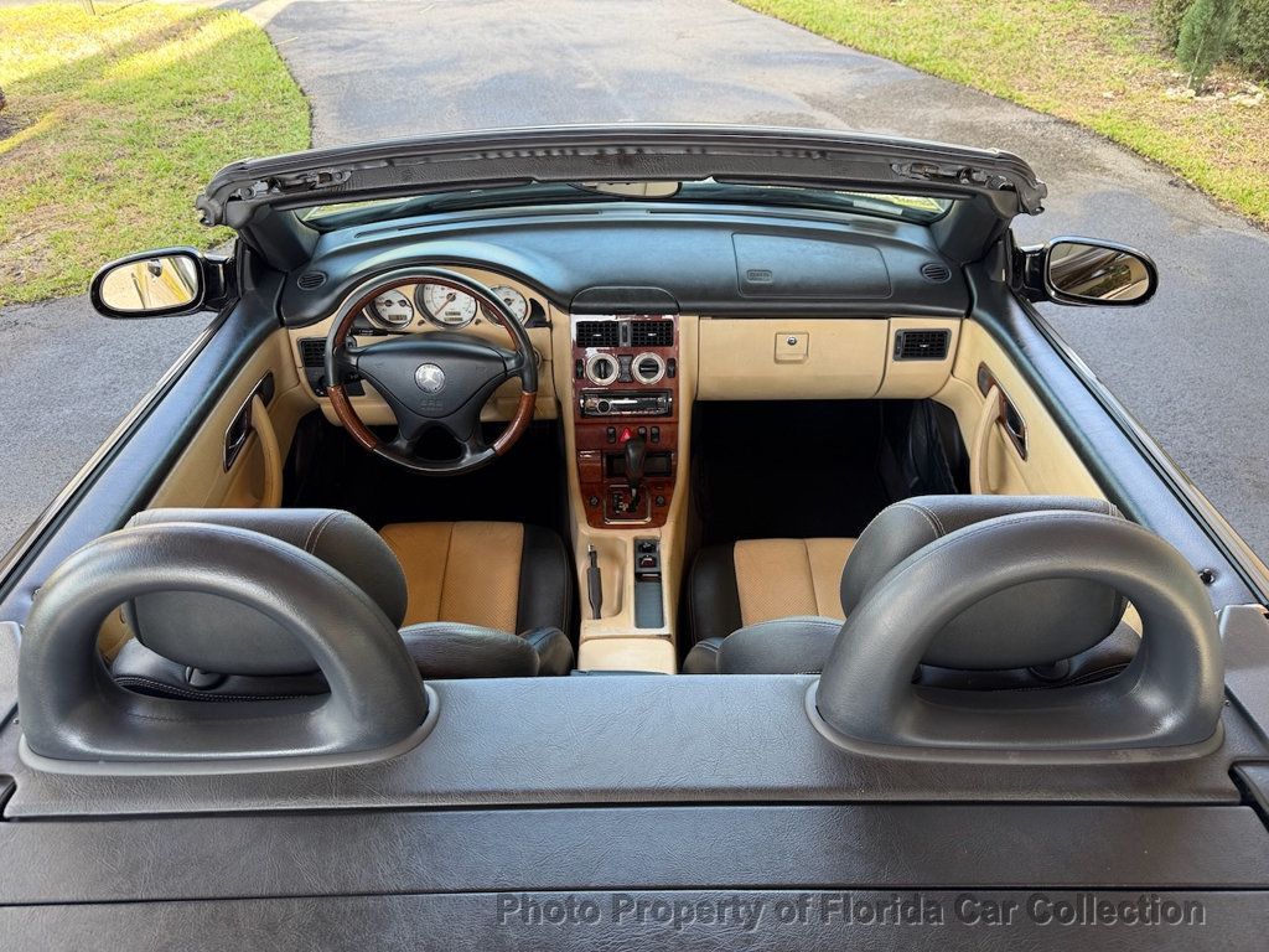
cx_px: 634
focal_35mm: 24
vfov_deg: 56.8
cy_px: 476
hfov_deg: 71.6
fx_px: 880
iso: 64
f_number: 1.78
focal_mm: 6.76
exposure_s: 1/121
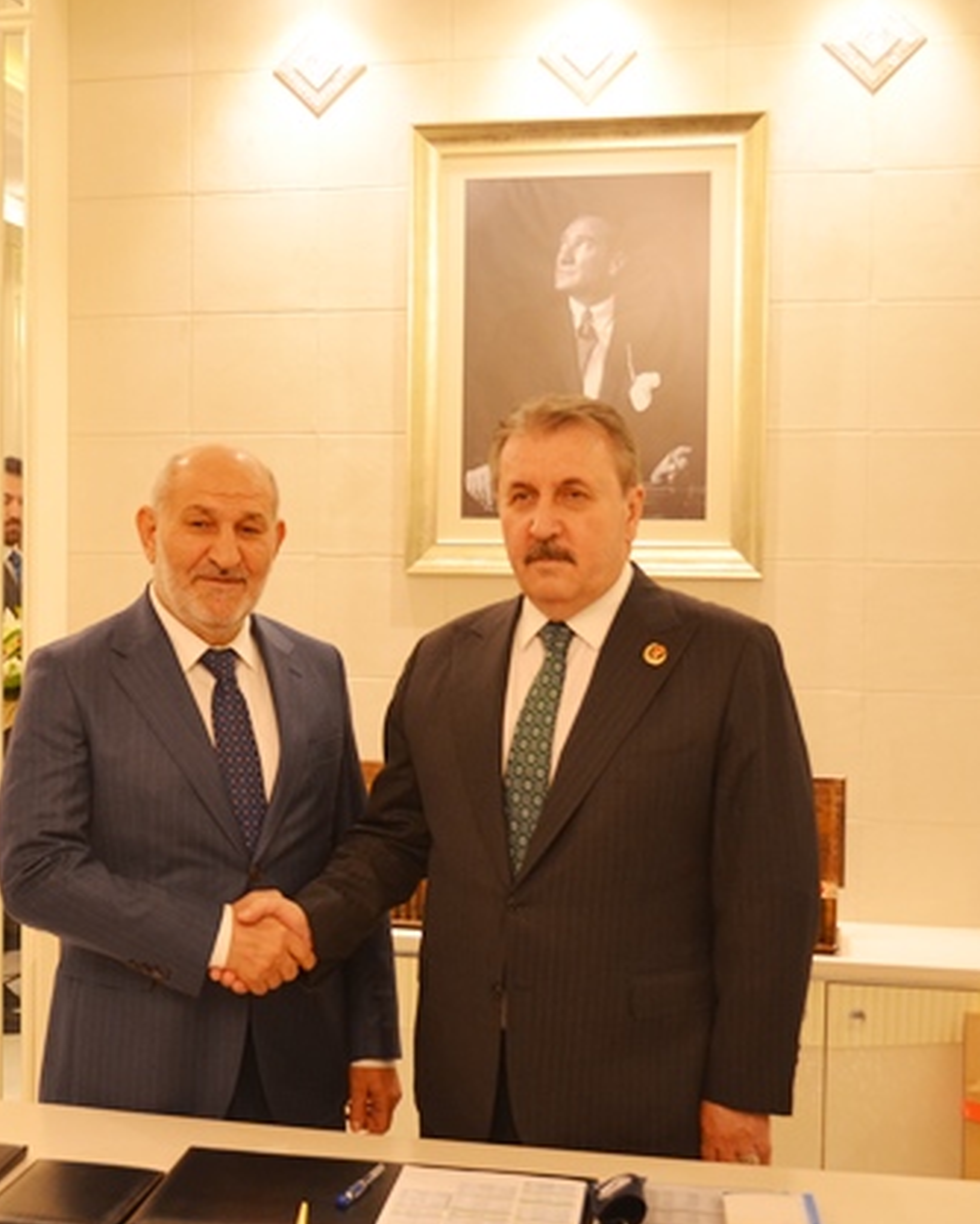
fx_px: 2029
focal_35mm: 56
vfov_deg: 33.6
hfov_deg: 26.7
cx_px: 202
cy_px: 611
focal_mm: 26
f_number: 4.2
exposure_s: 1/30
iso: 900
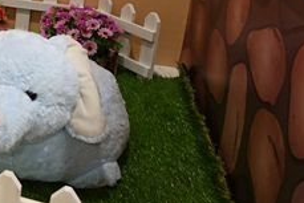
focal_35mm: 68
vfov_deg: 18.9
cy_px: -44
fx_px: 575
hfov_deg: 25.3
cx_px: -98
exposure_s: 1/30
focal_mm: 8.8
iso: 400
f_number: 1.8
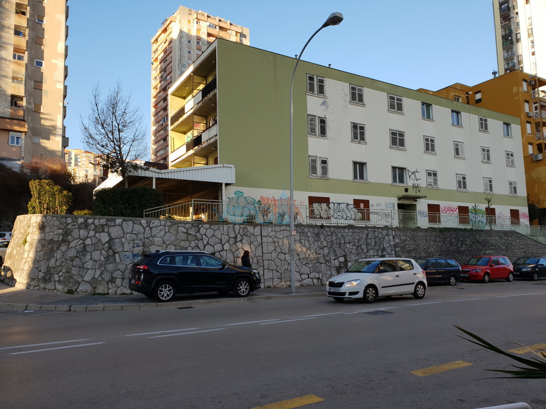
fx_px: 410
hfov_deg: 67.3
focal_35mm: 26
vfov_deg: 53.1
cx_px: 273
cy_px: 204
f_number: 2.4
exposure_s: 1/343
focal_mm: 4.3
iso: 50
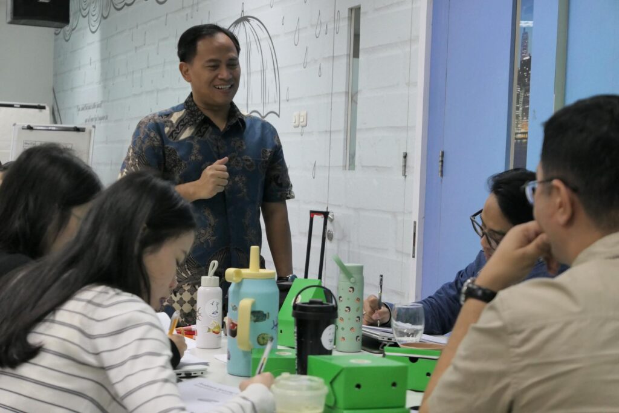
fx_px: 1204
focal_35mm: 70
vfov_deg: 19.5
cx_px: 310
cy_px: 206
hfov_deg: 28.8
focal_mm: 25.6
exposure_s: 1/125
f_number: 2.8
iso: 1250
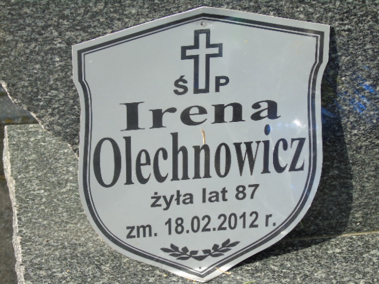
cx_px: 190
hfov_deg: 15.9
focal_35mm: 124
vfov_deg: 12.0
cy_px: 142
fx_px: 1358
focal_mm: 22
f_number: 4.6
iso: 80
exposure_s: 1/160
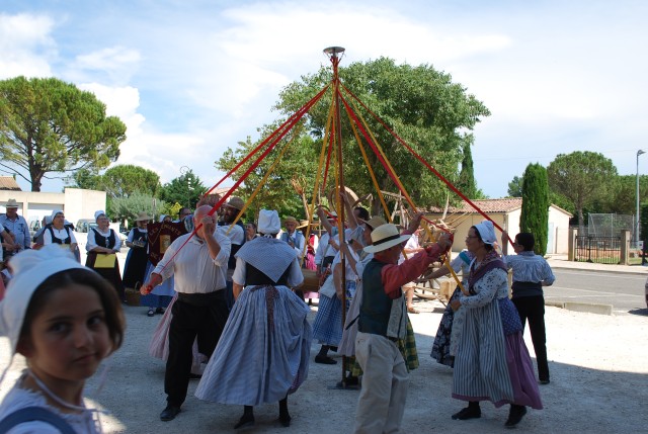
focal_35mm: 36
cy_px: 217
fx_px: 649
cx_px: 324
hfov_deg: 53.1
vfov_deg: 37.0
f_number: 7.1
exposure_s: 1/200
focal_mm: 24
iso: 100
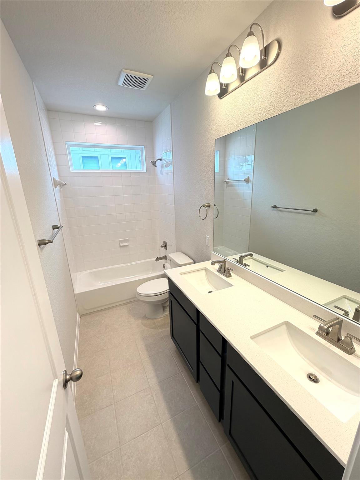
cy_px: 240
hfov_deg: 85.7
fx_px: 194
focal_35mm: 14
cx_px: 180
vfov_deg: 102.1
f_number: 2.2
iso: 160
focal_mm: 2.22
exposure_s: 1/120
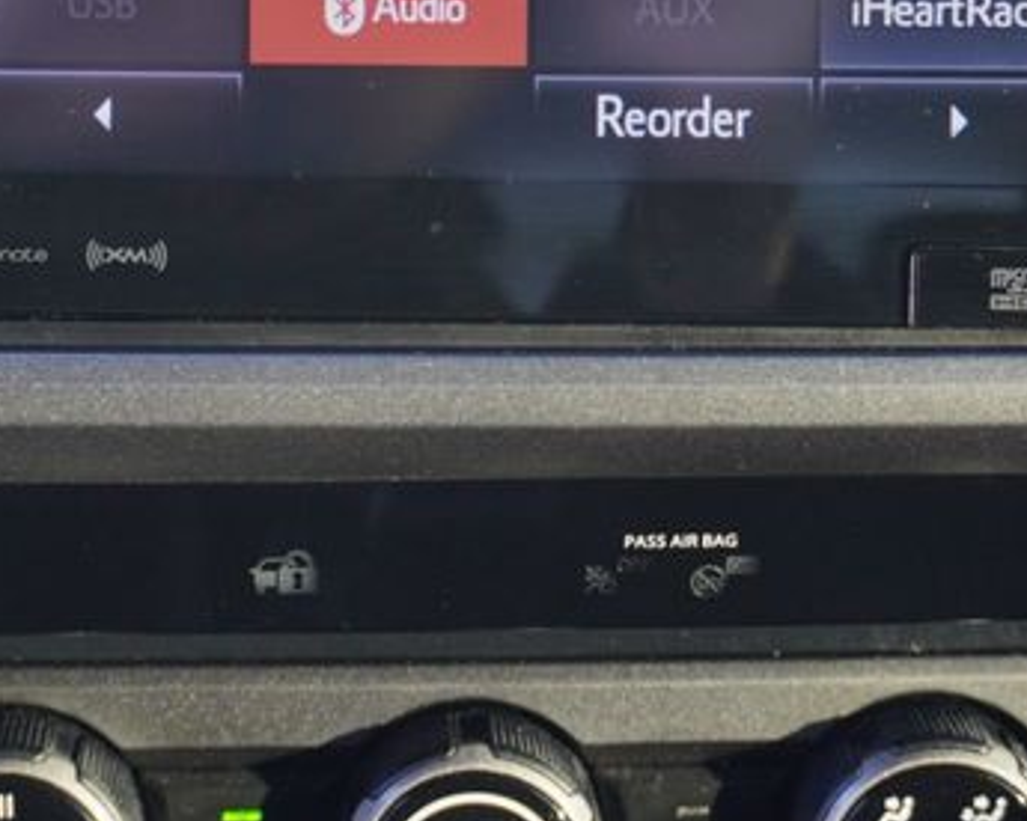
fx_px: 2796
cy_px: 107
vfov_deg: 16.5
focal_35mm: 92
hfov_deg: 20.8
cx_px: 408
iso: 320
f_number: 4
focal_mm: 22
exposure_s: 1/60
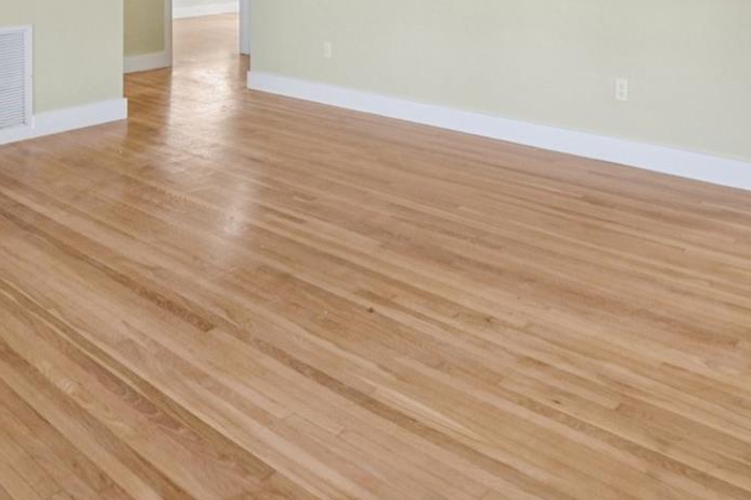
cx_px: 603
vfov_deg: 35.3
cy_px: -48
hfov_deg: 54.6
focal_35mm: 32
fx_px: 667
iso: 200
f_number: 9
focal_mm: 14
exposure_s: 1/20
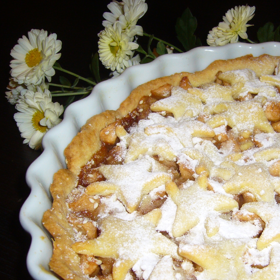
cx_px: 208
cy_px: 162
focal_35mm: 48
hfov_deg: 34.7
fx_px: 439
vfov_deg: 35.3
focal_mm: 5.8
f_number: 2.8
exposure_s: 1/30
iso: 100
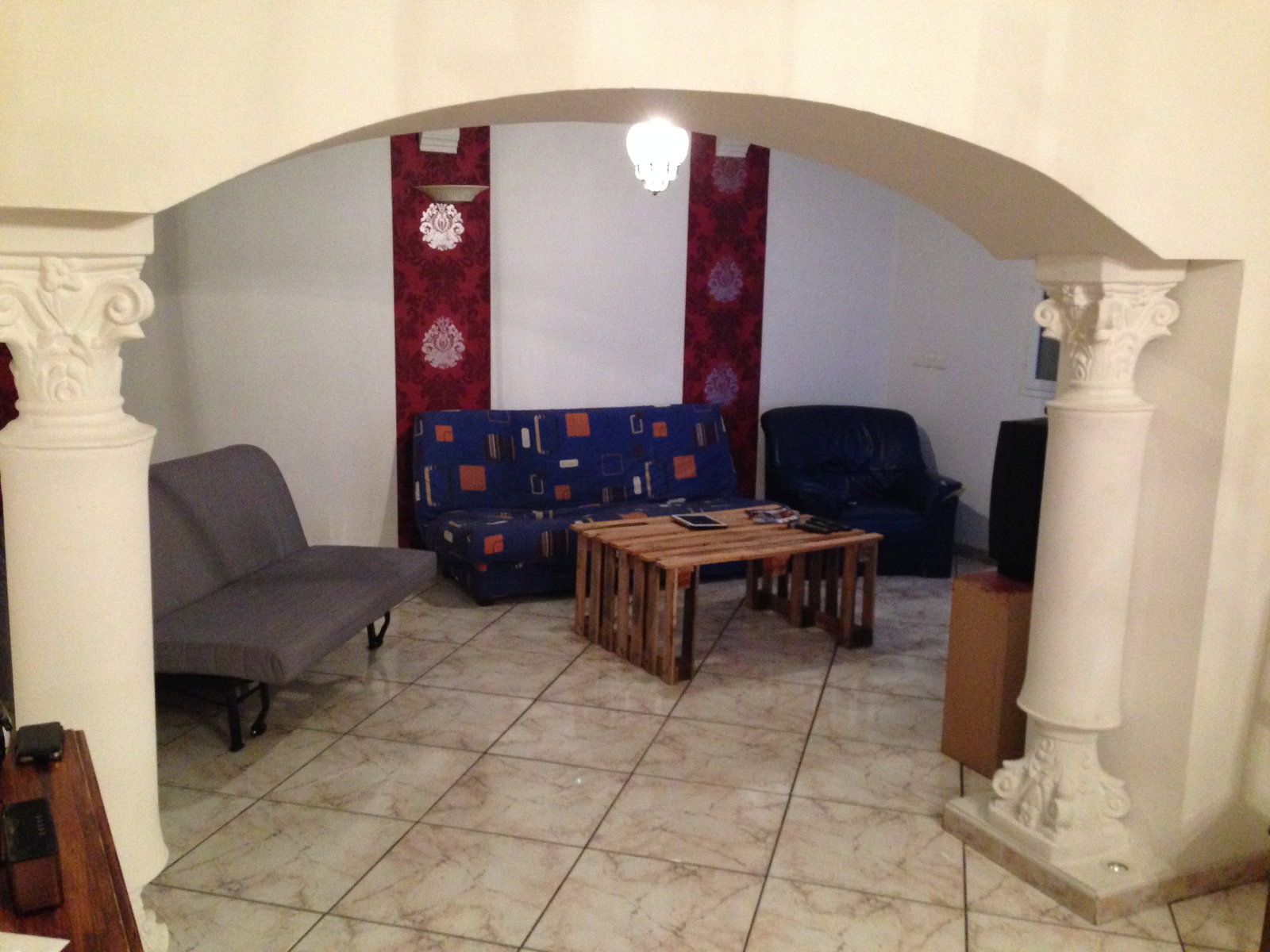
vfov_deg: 42.9
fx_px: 1211
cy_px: 476
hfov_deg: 55.4
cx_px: 635
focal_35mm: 33
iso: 500
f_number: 2.4
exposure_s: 1/17
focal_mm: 4.12
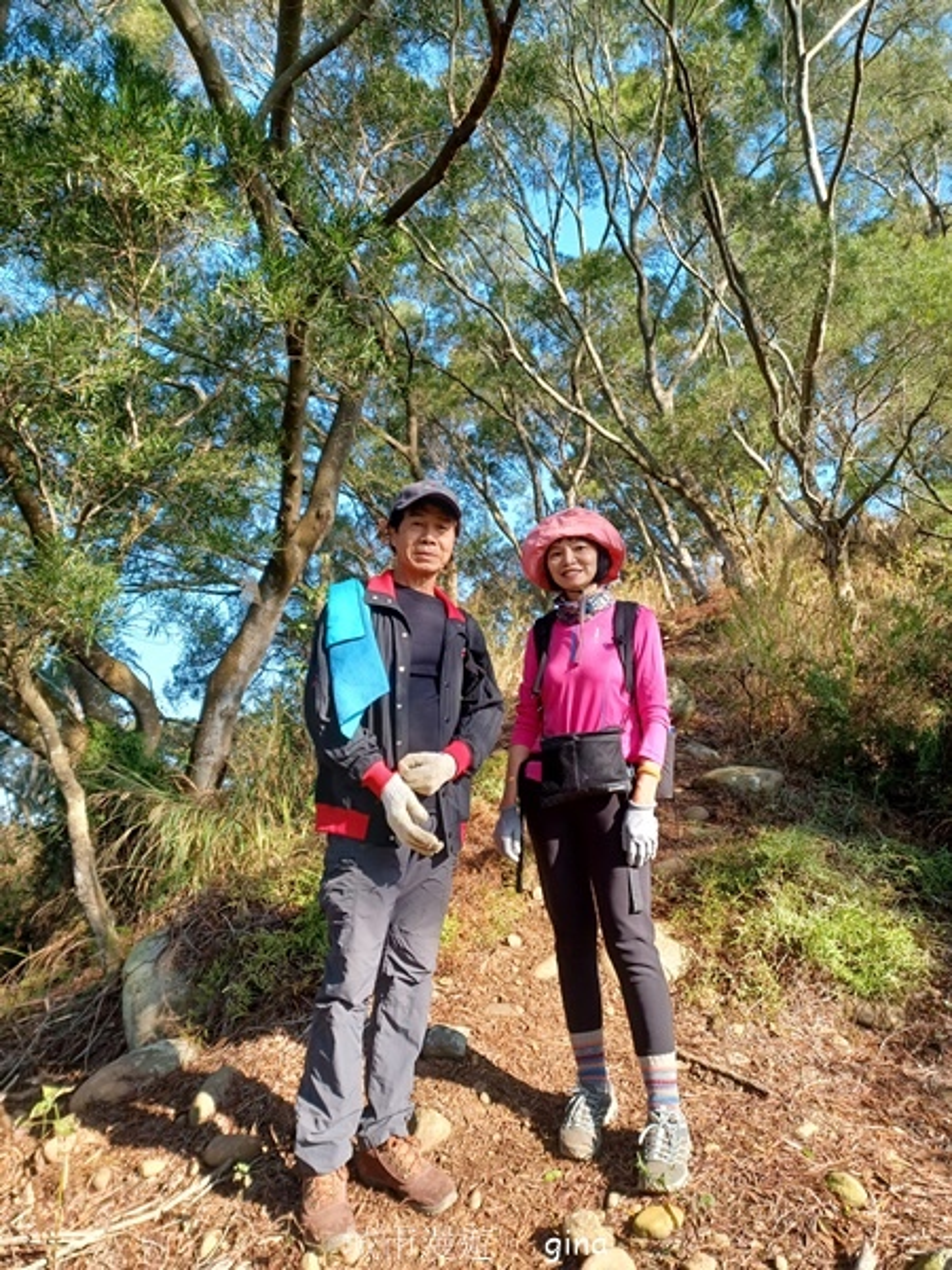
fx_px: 917
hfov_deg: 54.9
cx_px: 476
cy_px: 635
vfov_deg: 69.4
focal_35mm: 25
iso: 50
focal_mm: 4.6
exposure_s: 1/120
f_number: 1.8
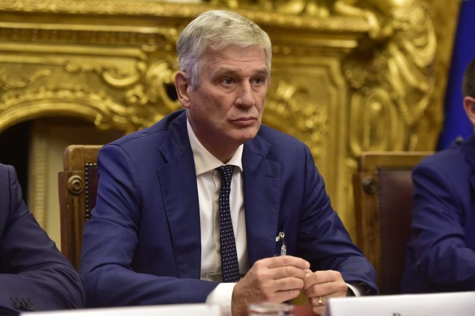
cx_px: 238
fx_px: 1345
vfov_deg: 13.4
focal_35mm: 102
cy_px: 158
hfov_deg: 20.0
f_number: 3.2
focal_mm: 102
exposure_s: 1/320
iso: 5000
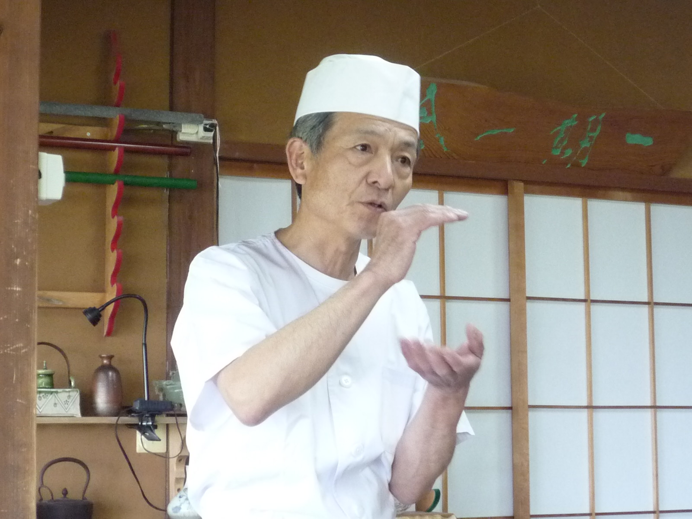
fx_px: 1579
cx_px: 346
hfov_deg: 24.7
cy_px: 260
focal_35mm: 79
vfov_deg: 18.7
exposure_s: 1/30
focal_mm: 7.8
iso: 400
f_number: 4.3
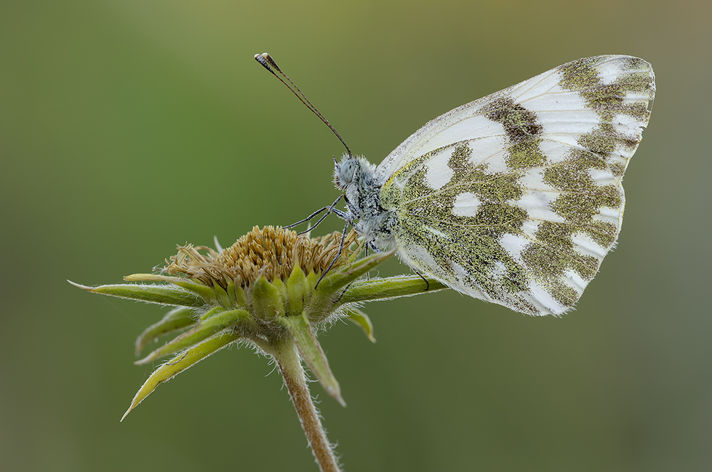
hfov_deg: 7.6
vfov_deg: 5.1
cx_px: 356
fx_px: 5328
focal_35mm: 270
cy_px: 236
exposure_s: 1/3
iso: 100
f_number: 11
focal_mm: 180
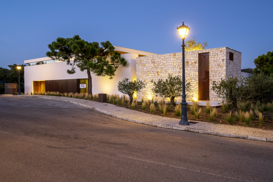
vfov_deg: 53.1
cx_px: 136
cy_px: 91
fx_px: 182
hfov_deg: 73.7
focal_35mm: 24
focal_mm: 24
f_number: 8
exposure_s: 1.3
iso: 160
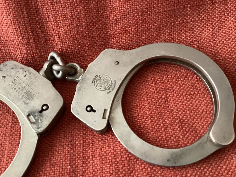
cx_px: 118
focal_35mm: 31
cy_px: 88
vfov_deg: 45.4
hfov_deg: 58.3
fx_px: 211
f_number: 2.4
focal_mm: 3.3
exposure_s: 1/40
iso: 400
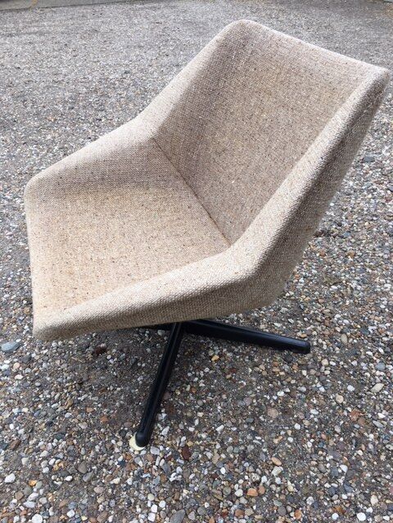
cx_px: 196
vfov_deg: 61.7
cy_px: 262
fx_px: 439
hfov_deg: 48.2
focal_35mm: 29
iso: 25
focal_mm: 4.15
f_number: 2.2
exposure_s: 1/348
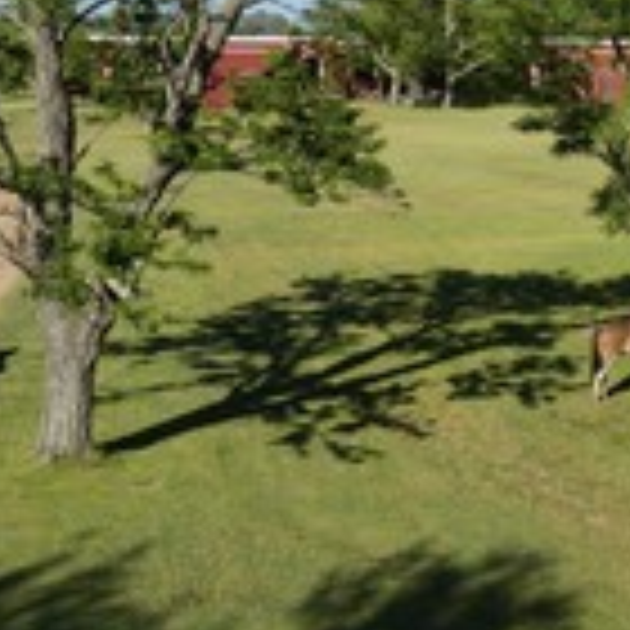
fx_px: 1791
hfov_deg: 19.8
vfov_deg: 19.6
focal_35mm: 87
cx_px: 461
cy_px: 63
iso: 200
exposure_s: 1/320
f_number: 10
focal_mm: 34
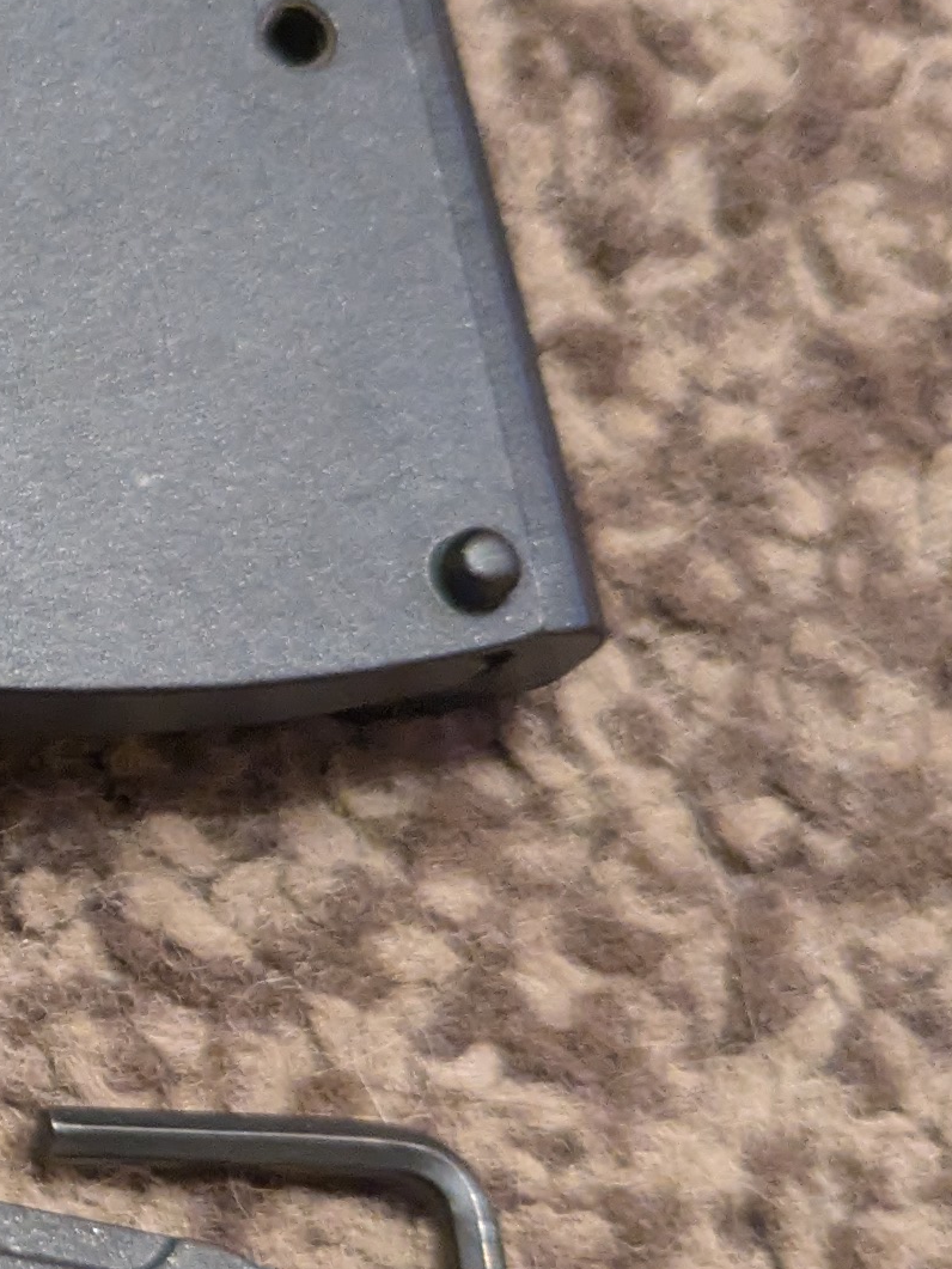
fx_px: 3996
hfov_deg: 11.9
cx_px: -1038
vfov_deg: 18.0
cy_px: 415
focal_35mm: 109
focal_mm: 5.43
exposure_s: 1/25
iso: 462
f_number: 1.89
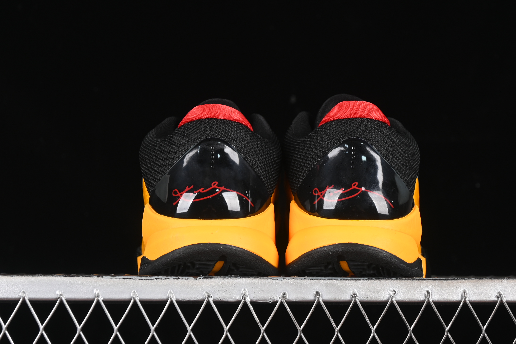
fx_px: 1376
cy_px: 137
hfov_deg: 21.2
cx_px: 288
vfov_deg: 14.2
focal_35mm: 96
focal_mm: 50
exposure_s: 1/60
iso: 160
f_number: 6.3
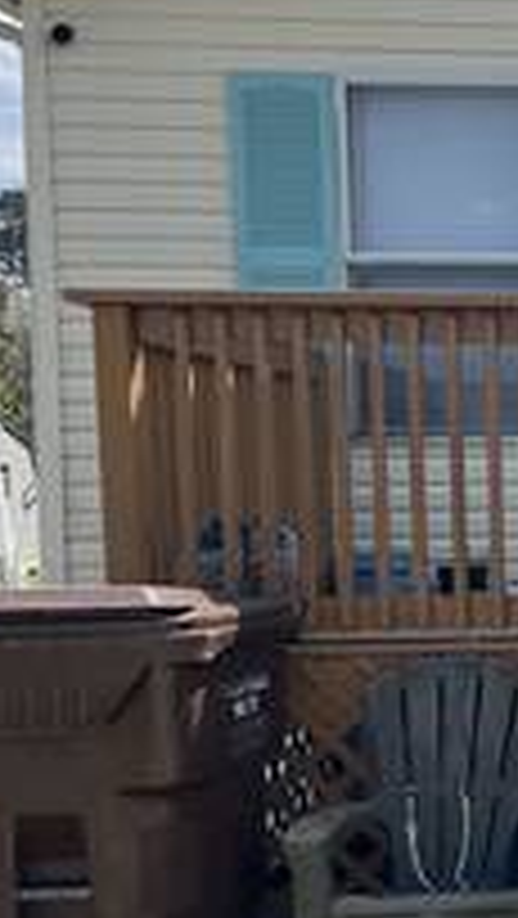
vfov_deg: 29.6
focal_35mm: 71
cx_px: 1031
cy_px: 580
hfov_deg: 14.3
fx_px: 1731
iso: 50
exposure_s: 1/2841
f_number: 1.5
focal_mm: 5.7
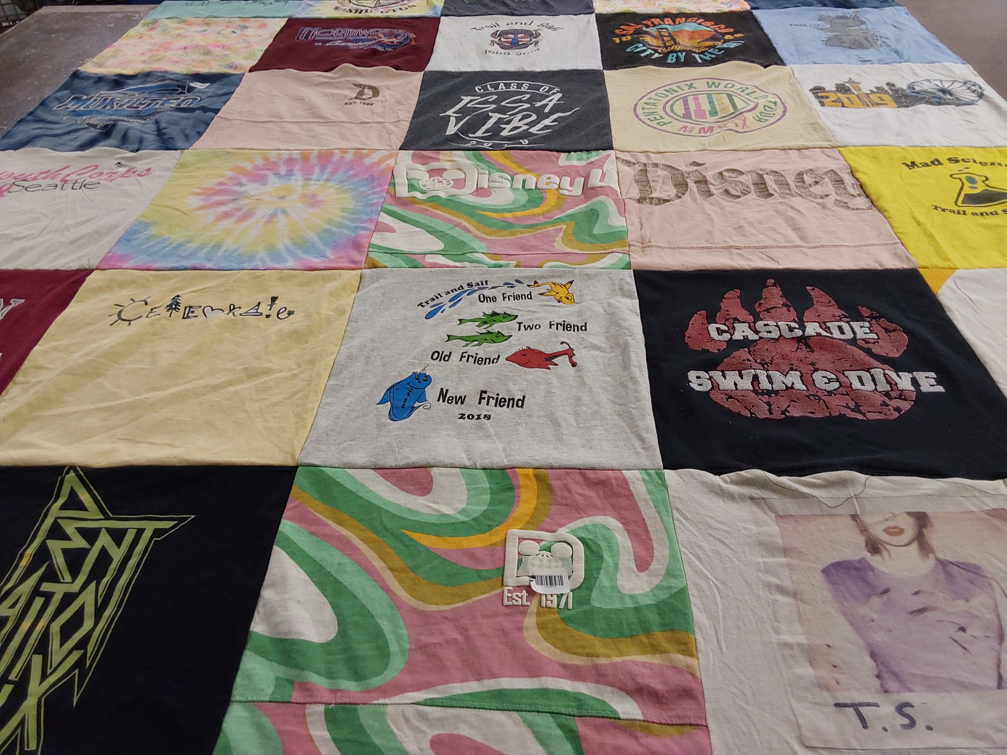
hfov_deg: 63.4
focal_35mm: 28
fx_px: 815
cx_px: 504
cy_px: 378
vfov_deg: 49.7
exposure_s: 1/60
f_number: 1.9
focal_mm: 2.91
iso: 80
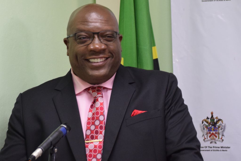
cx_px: 120
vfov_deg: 10.8
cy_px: 80
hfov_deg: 16.1
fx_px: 854
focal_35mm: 128
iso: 1600
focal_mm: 85
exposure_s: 1/100
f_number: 5.6
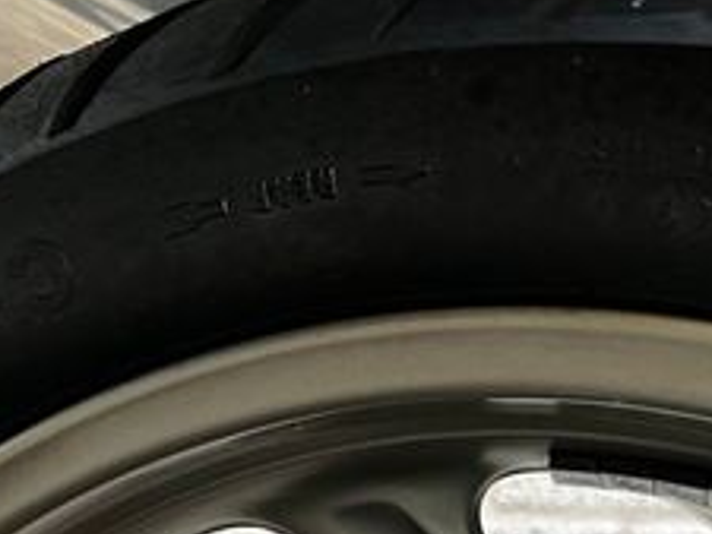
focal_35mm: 74
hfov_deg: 26.1
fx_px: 1523
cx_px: 215
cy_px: 657
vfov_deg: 18.7
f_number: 1.6
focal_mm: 5.1
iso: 500
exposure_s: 1/60
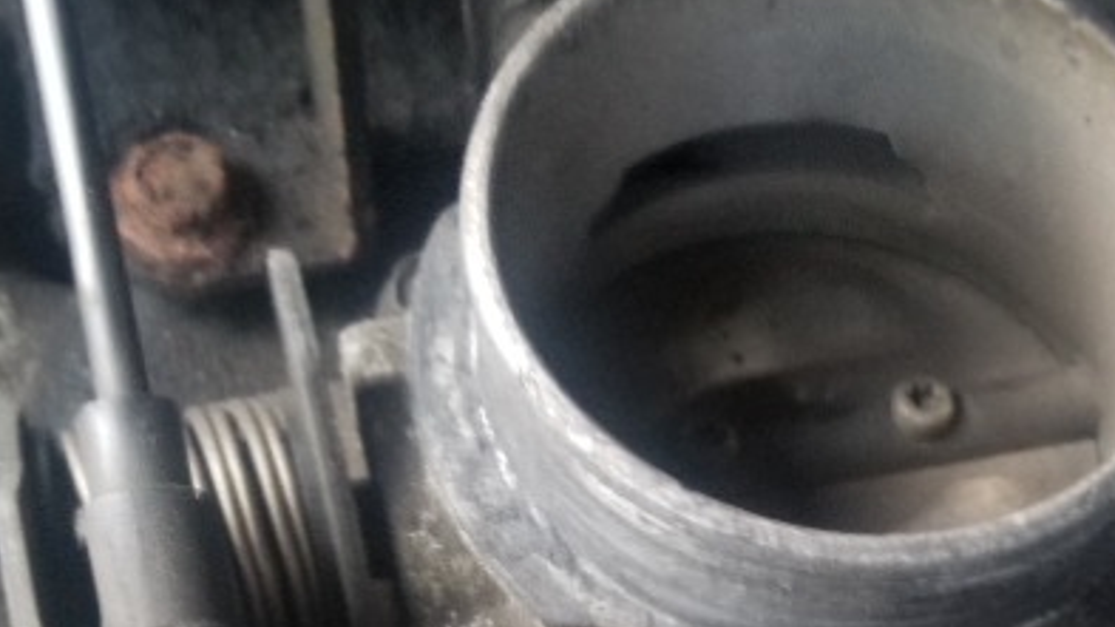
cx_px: 857
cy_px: 882
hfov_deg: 28.8
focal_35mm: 72
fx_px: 2129
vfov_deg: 15.7
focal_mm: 4.25
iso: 400
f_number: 1.7
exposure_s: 1/10
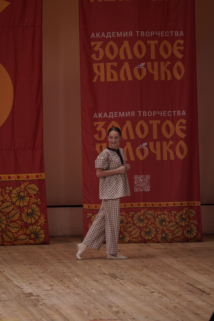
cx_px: 107
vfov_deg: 8.1
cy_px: 160
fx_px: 2256
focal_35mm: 253
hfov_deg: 5.4
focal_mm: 169
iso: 1600
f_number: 2.8
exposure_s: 1/400
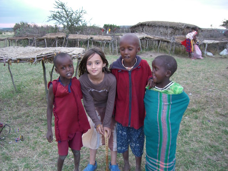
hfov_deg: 49.0
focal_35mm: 38
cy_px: 86
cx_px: 114
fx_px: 250
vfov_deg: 37.7
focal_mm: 6.2
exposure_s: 1/100
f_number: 2.7
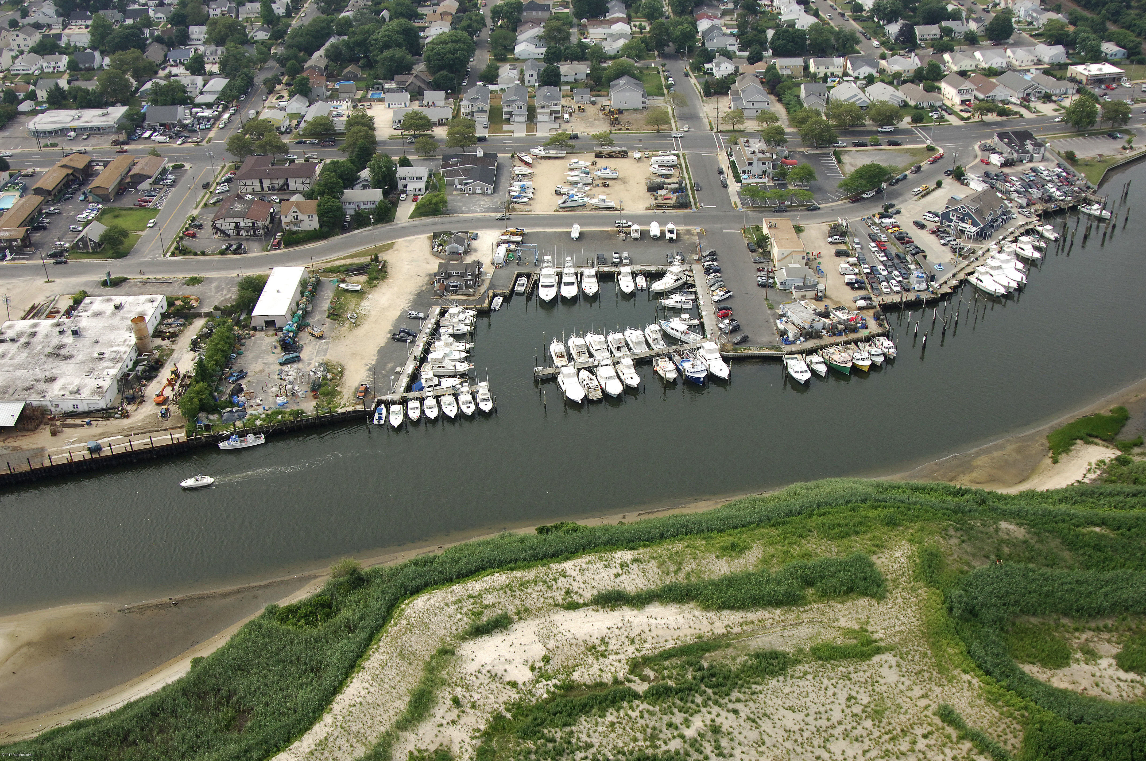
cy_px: 380
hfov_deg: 53.2
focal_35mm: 36
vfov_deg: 36.8
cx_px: 573
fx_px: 1145
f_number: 6.7
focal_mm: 24
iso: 400
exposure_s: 1/1000
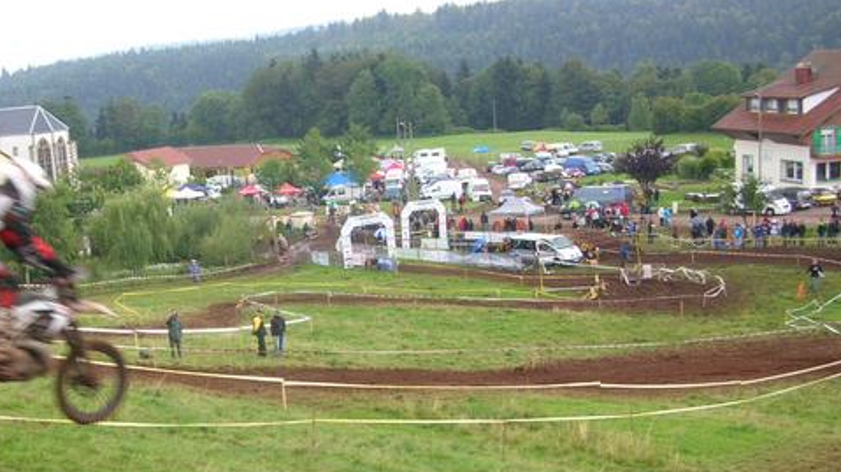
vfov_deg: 23.3
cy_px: 349
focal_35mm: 51
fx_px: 1137
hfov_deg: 40.2
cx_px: 291
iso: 50
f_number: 2.8
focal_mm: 5.8
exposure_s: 1/104
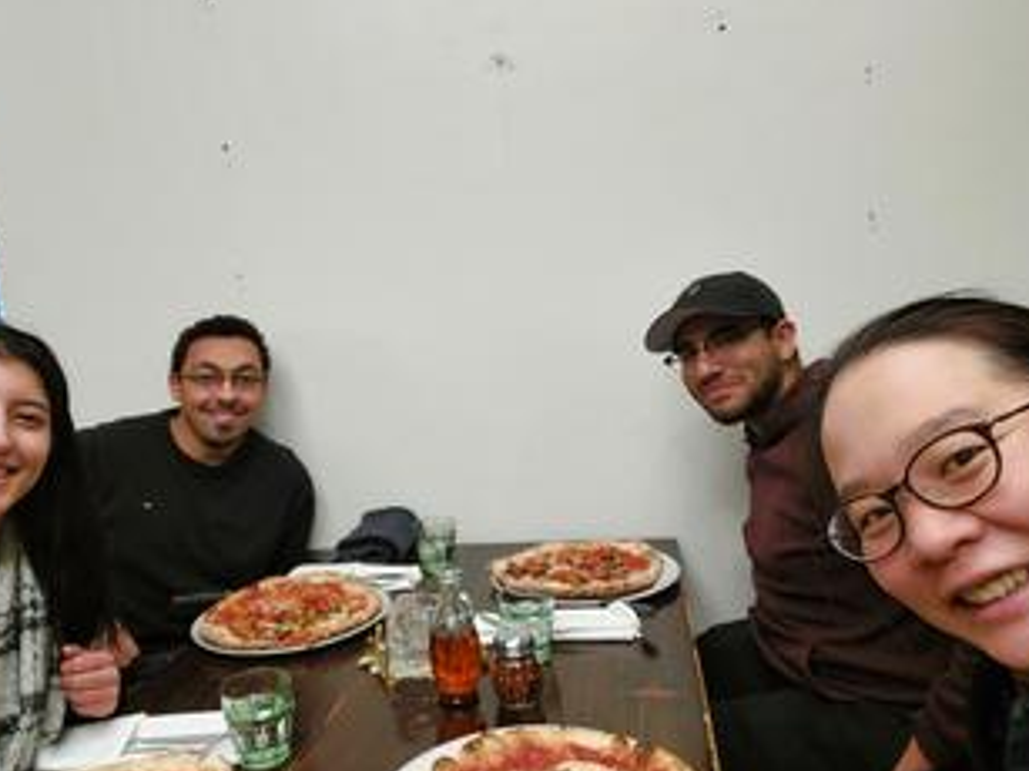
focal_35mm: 41
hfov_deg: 45.7
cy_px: 432
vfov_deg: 35.1
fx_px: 1218
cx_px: 449
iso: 250
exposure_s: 1/60
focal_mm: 3.72
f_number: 2.2
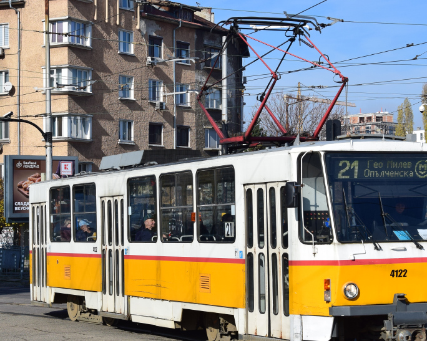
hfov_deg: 17.9
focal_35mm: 107
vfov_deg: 14.4
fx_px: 1352
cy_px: 141
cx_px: 266
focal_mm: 40
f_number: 6.3
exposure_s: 1/1000
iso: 200
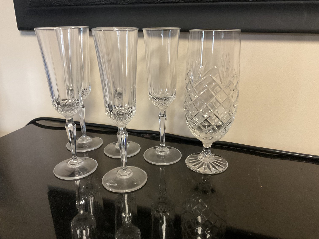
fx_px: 267
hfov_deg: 61.7
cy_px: 120
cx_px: 160
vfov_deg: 48.2
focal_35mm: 29
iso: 320
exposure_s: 1/33
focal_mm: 3
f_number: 1.8
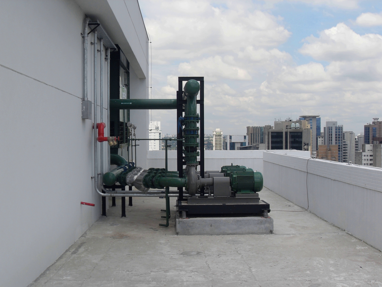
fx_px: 552
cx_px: 191
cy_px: 144
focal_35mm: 50
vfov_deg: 29.1
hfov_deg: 38.2
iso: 80
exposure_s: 1/180
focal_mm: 8.4
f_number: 8.4
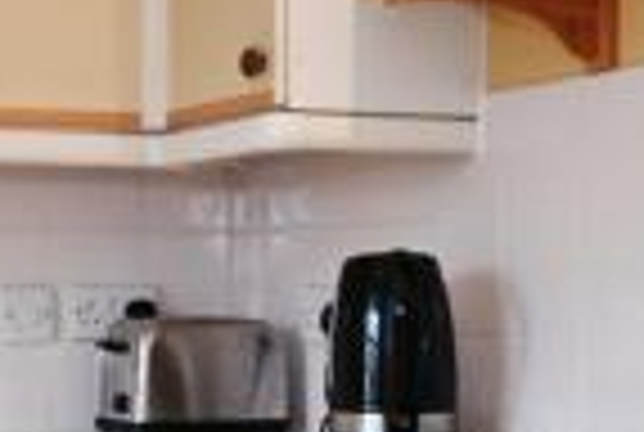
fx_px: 1793
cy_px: 346
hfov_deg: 19.4
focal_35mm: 100
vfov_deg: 13.7
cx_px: -86
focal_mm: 14
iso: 1000
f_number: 8
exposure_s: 1/30
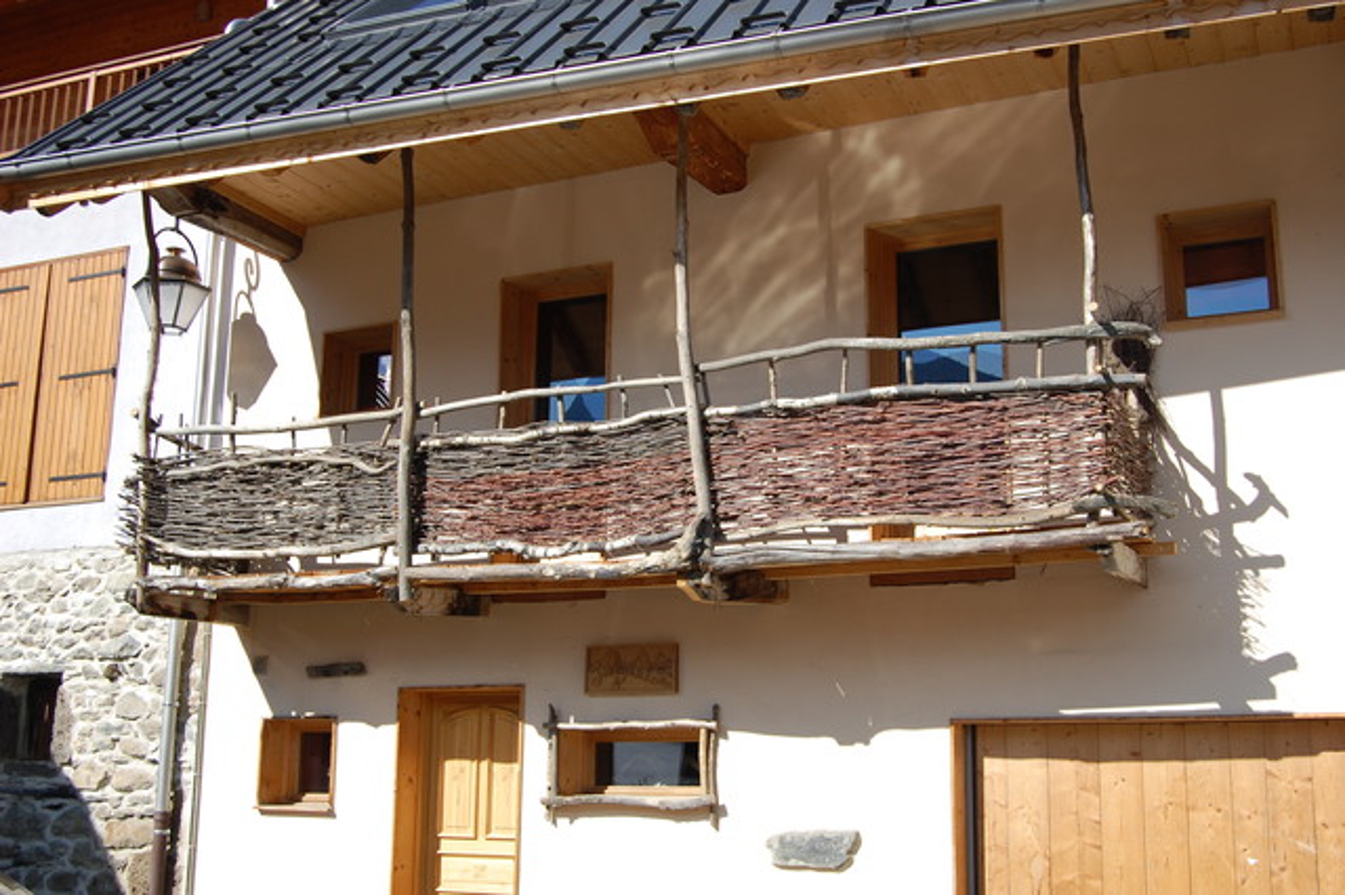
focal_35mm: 42
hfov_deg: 46.4
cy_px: 448
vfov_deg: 31.9
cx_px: 672
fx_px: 1568
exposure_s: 1/320
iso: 200
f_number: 9
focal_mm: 28
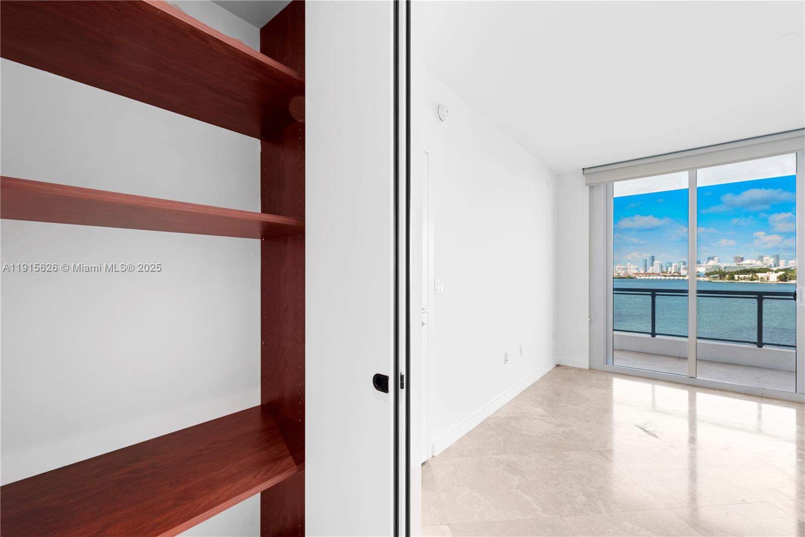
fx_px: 335
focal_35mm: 15
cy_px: 268
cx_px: 402
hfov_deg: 100.4
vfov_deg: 77.3
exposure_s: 1/10
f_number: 8
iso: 320
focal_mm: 15
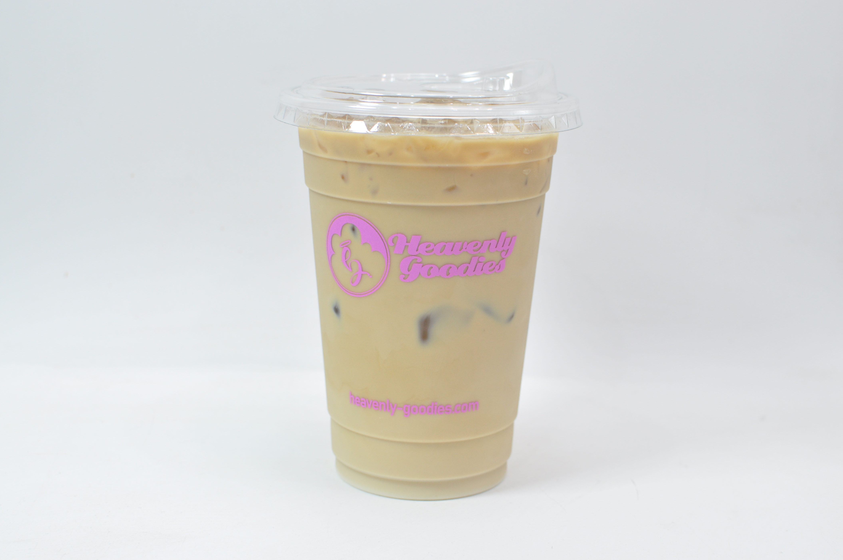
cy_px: 279
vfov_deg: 25.2
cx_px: 426
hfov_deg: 37.2
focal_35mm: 54
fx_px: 1251
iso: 640
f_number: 5.6
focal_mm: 35
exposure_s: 1/80
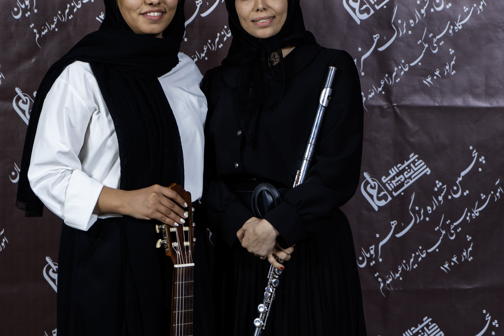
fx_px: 1442
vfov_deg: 13.3
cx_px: 211
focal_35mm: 103
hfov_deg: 19.8
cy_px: 98
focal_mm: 70
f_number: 4
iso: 320
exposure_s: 1/125
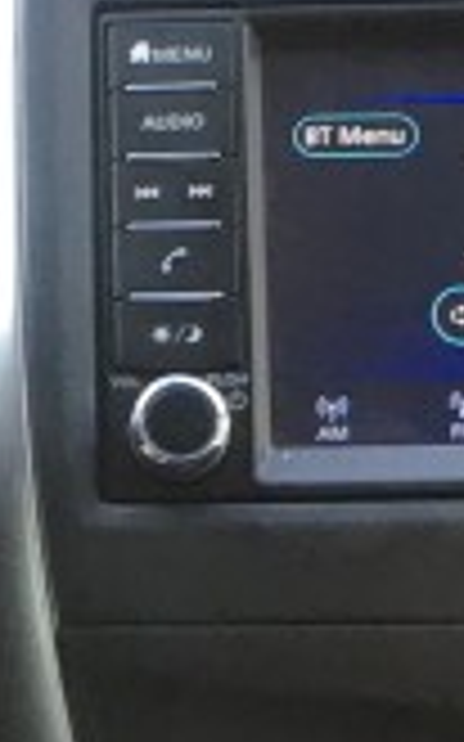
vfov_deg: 10.9
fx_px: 3868
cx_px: 207
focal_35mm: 191
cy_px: 607
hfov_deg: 6.9
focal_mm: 4.15
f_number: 2.2
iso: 25
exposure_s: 1/30
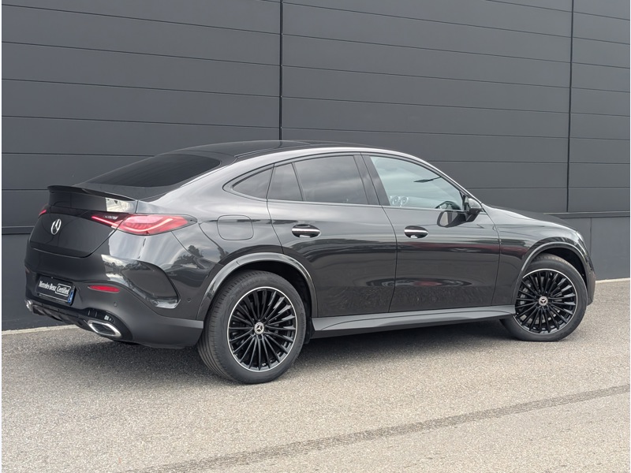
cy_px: 236
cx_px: 316
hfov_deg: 38.9
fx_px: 893
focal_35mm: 49
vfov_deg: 29.7
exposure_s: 1/1064
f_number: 1.68
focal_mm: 6.9
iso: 311
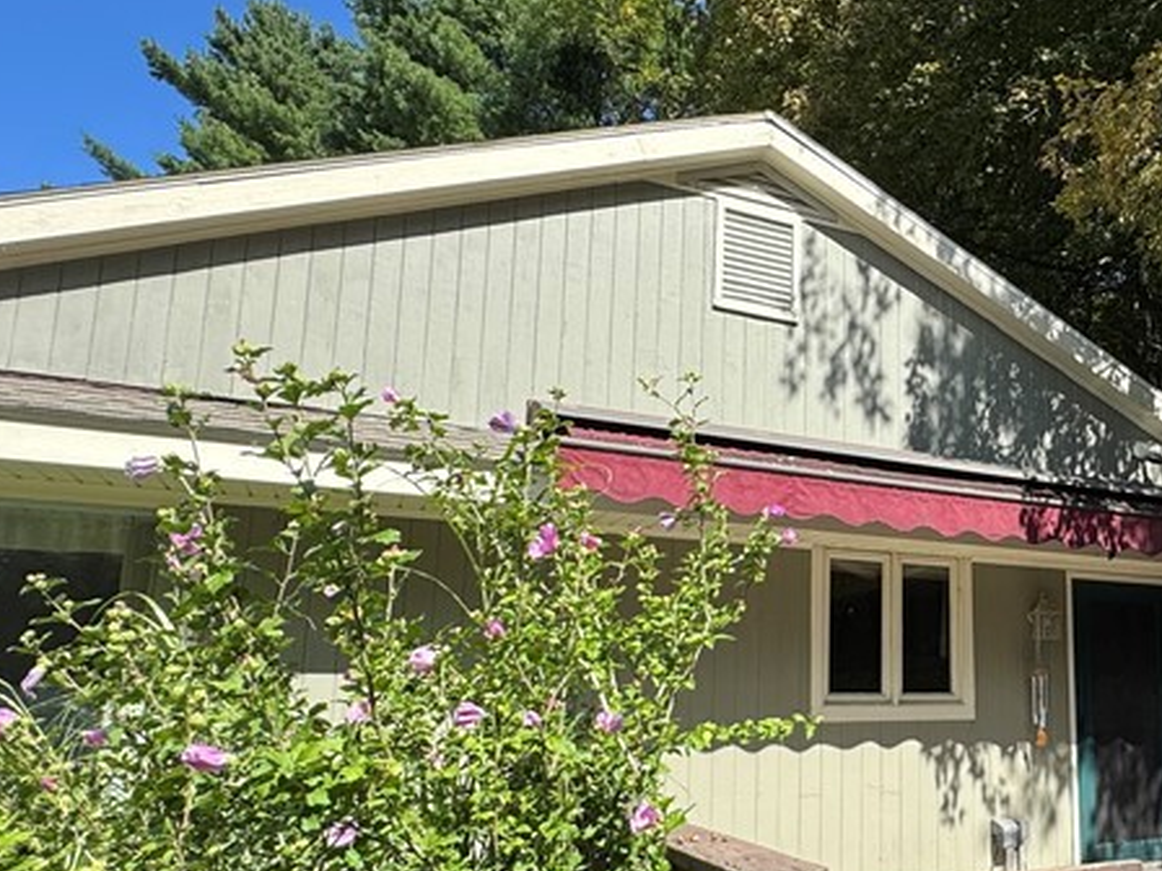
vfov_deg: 43.9
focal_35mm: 32
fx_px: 1074
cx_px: 954
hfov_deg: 52.6
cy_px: 529
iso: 40
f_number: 2.2
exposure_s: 1/1034
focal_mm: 2.22
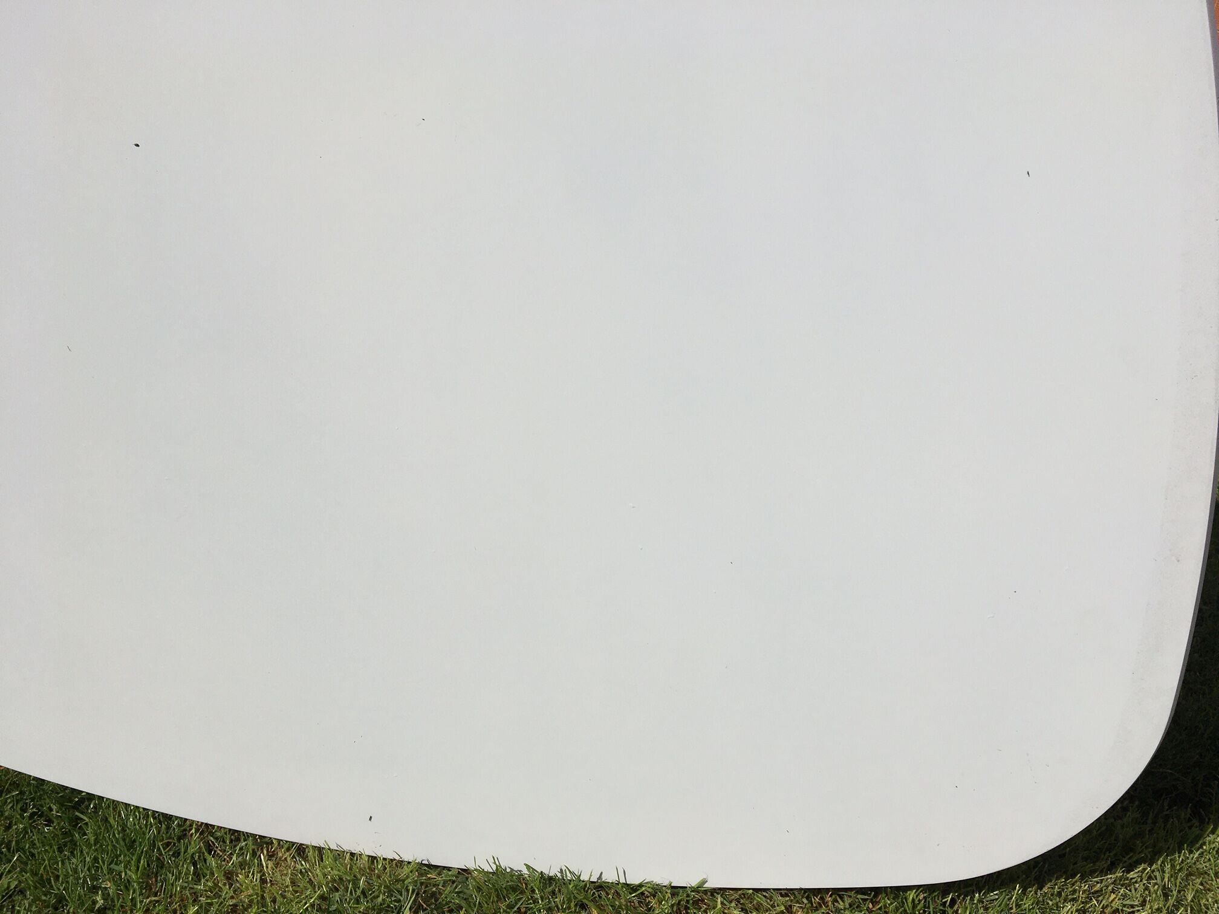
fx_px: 1021
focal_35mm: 29
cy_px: 457
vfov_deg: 48.2
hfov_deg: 61.7
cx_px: 610
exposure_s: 1/5917
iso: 25
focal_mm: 4.15
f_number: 2.2
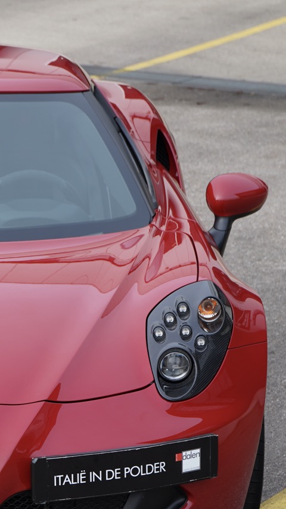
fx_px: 2130
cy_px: 358
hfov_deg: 7.6
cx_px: -48
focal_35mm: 158
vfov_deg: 13.6
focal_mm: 67
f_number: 5.6
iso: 200
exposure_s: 1/160
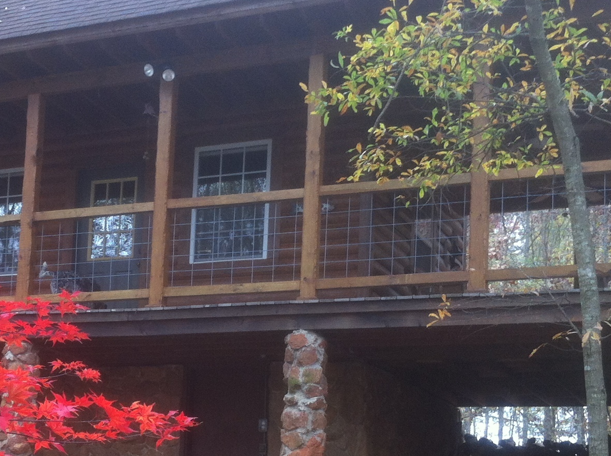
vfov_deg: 18.8
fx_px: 1357
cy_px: 387
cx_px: 107
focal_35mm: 77
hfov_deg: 24.9
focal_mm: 3.85
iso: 80
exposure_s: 1/60
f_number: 2.8
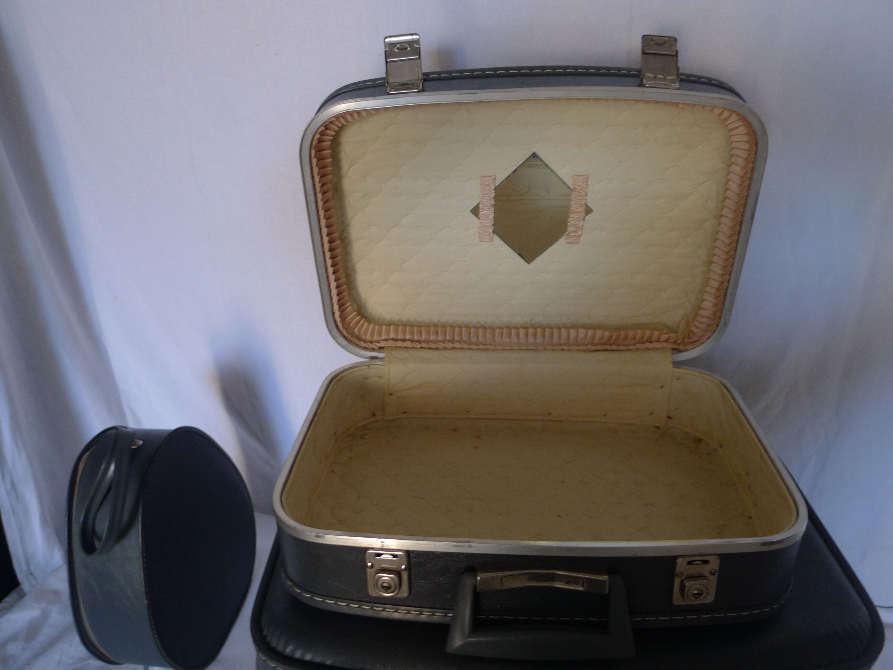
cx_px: 446
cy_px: 335
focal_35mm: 28
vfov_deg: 49.7
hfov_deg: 63.4
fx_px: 722
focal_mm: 5.9
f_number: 2.1
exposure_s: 1/40
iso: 125
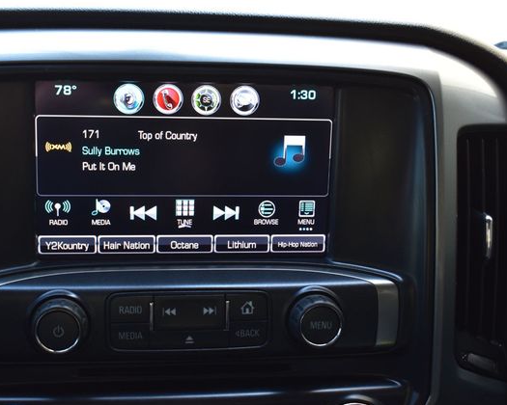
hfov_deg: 38.7
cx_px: 211
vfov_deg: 31.5
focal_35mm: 48
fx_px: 720
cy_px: 204
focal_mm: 28
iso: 400
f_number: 7.1
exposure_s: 1/25
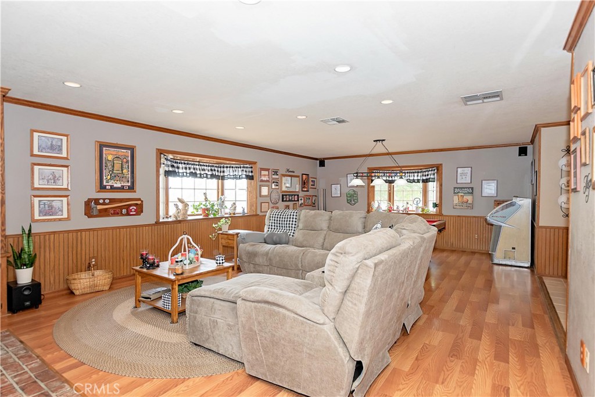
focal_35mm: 18
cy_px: 198
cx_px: 298
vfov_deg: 67.4
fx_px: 298
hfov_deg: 90.0
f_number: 5.6
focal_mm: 12
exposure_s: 1/60
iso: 320
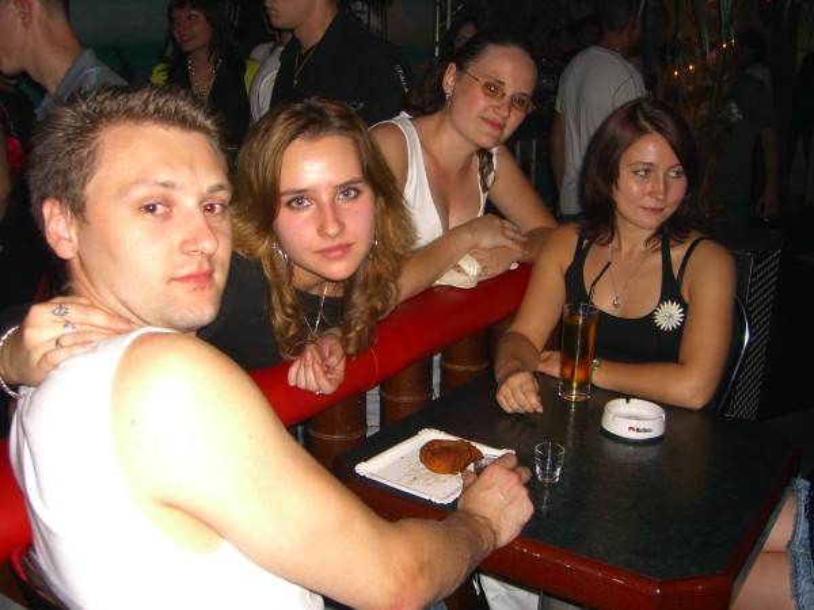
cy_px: 305
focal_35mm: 38
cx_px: 407
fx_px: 894
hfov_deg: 49.0
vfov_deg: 37.7
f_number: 2.8
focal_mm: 7.9
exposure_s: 1/60
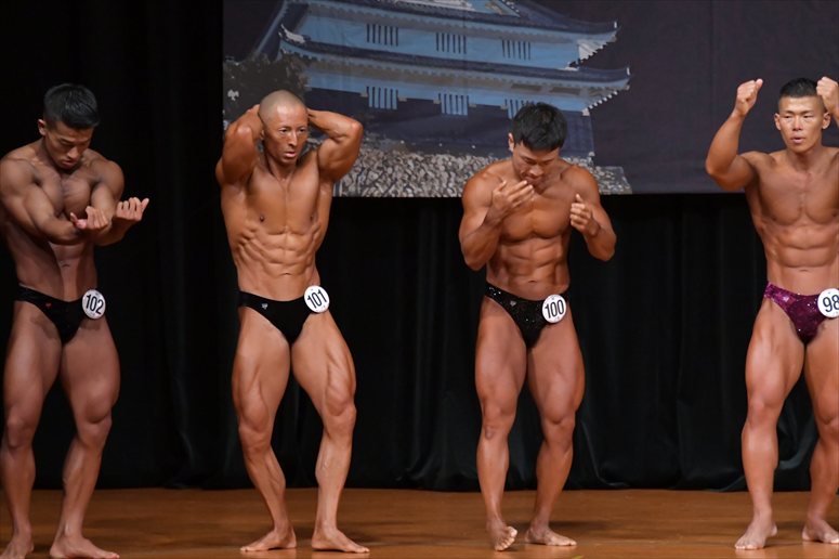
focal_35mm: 300
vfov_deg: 4.6
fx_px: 6988
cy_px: 280
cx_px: 420
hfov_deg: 6.9
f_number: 5.6
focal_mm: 200
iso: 5000
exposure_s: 1/400
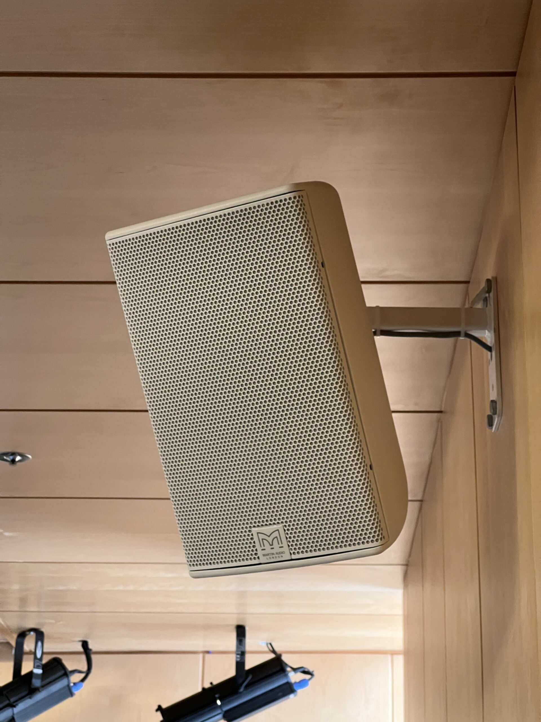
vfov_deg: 25.3
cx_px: 270
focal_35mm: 77
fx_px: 1605
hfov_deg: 19.1
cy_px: 361
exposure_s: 1/50
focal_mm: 9
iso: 400
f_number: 2.8
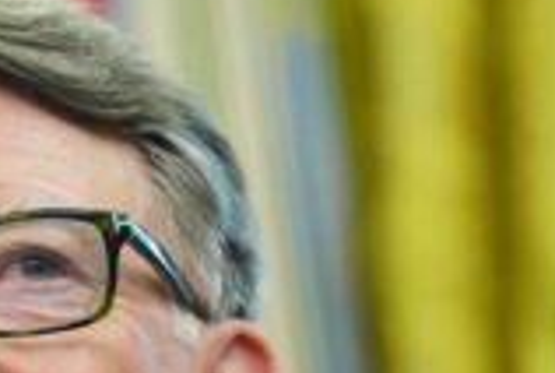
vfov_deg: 1.8
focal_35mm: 758
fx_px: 11708
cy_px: 413
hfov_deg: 2.7
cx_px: 11
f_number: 2.8
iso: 1600
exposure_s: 1/250
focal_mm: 200
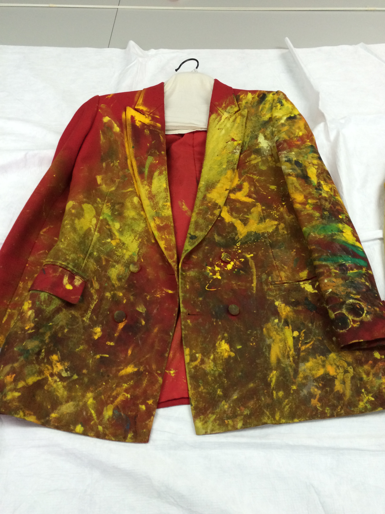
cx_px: 192
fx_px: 430
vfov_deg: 61.7
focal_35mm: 29
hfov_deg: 48.2
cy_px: 257
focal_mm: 4.15
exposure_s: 1/30
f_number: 2.2
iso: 50
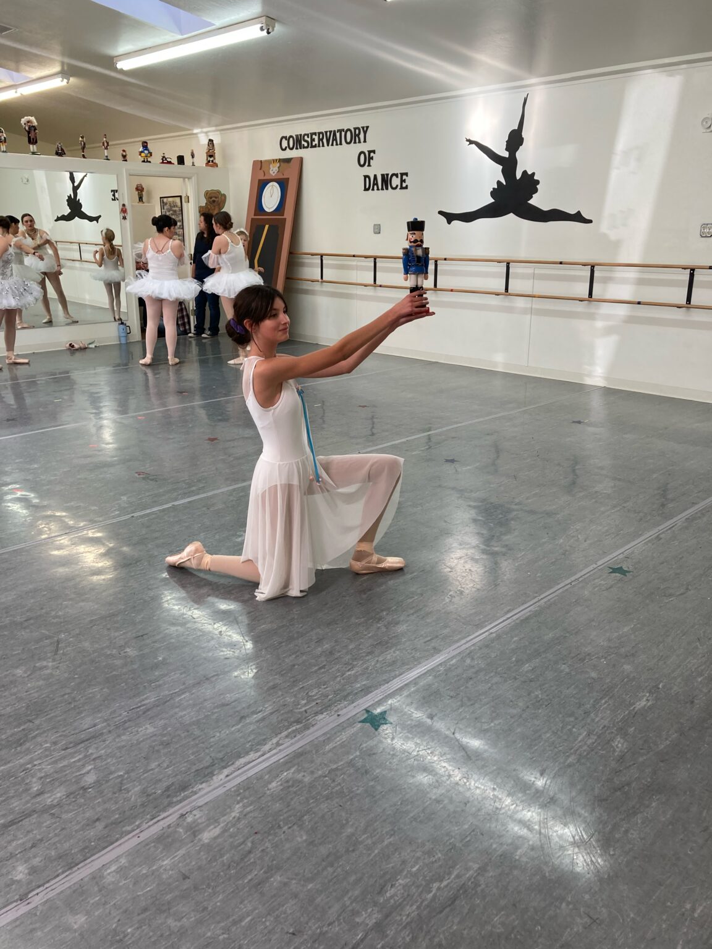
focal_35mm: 28
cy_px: 474
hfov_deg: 49.7
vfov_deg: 63.4
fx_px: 768
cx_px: 356
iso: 50
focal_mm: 3.99
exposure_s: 1/60
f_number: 1.8
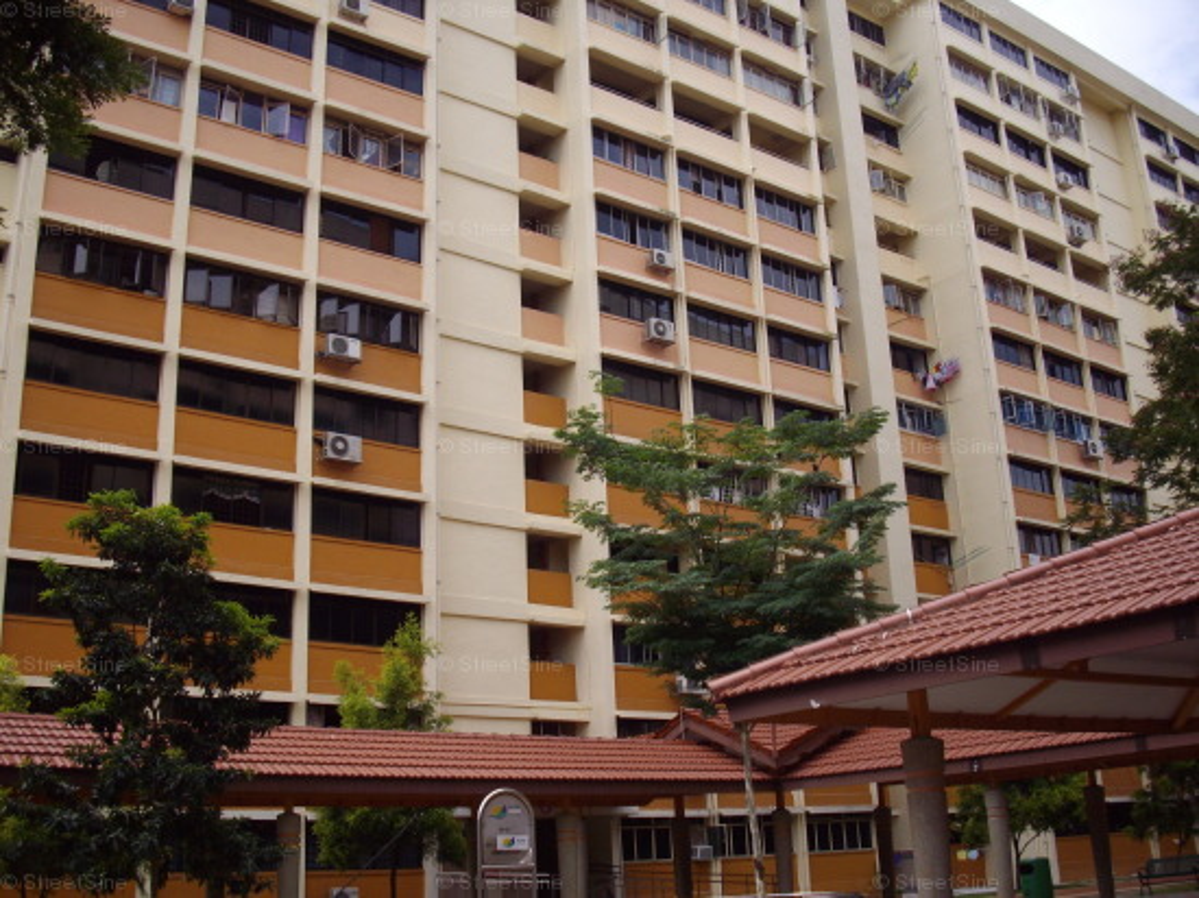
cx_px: 600
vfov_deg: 38.6
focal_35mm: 37
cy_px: 449
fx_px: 1281
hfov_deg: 50.2
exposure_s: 1/200
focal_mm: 6.2
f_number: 5.6
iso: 80
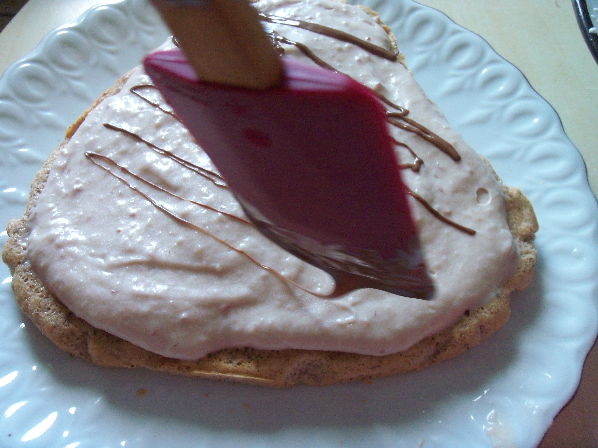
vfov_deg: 40.7
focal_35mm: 35
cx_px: 299
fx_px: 605
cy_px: 224
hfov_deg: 52.6
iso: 250
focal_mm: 6.3
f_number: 3
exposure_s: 1/30
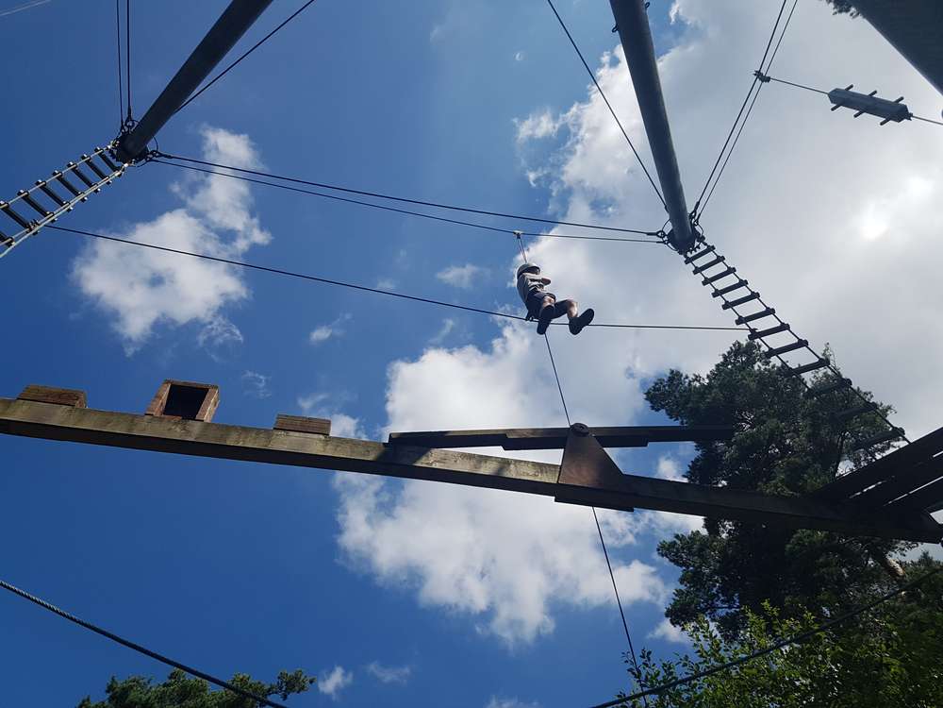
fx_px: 708
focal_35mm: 26
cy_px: 354
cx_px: 472
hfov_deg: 67.3
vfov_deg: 53.1
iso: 50
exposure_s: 1/4208
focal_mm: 4.2
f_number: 1.7
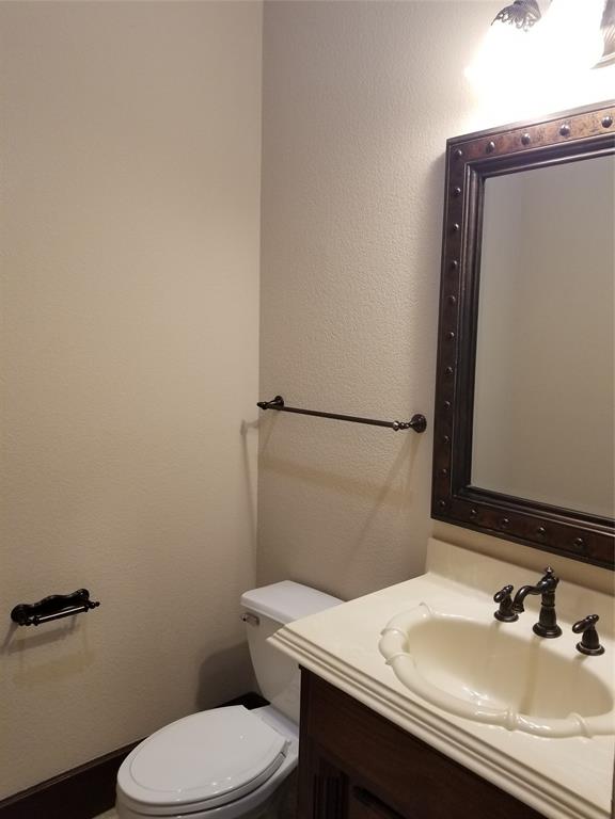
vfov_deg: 67.3
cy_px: 410
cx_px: 308
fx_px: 616
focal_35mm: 26
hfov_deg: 53.1
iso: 125
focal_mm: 4.25
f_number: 1.7
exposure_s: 1/60
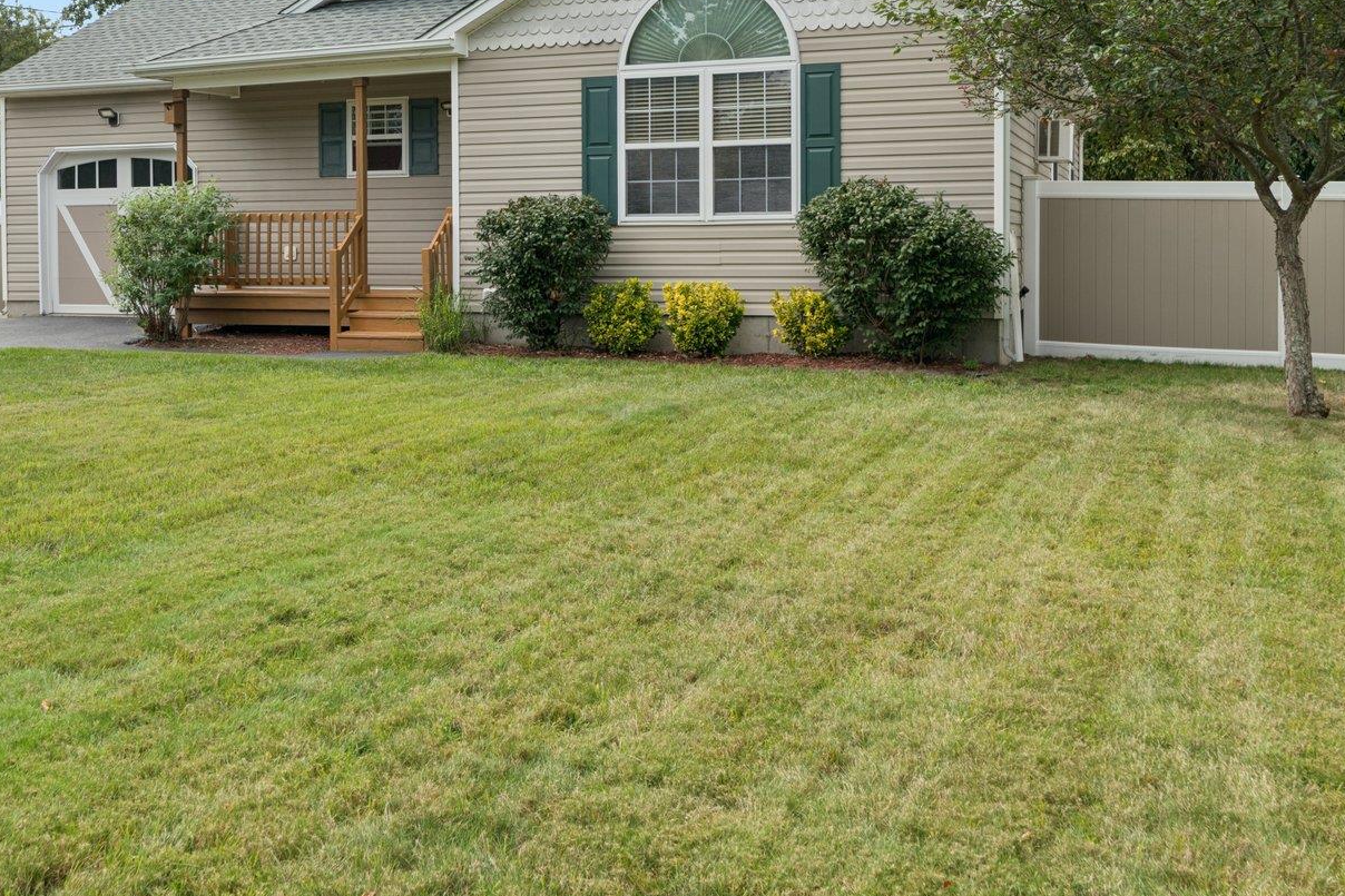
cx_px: 510
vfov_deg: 33.6
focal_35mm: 39
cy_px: 248
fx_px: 1457
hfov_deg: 49.1
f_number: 9
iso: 125
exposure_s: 1/160
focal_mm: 23
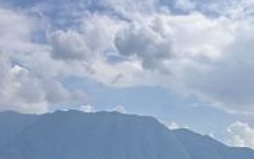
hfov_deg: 36.4
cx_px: 173
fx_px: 381
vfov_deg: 18.9
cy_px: 274
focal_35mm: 55
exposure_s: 1/1247
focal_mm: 2.22
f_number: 2.2
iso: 40
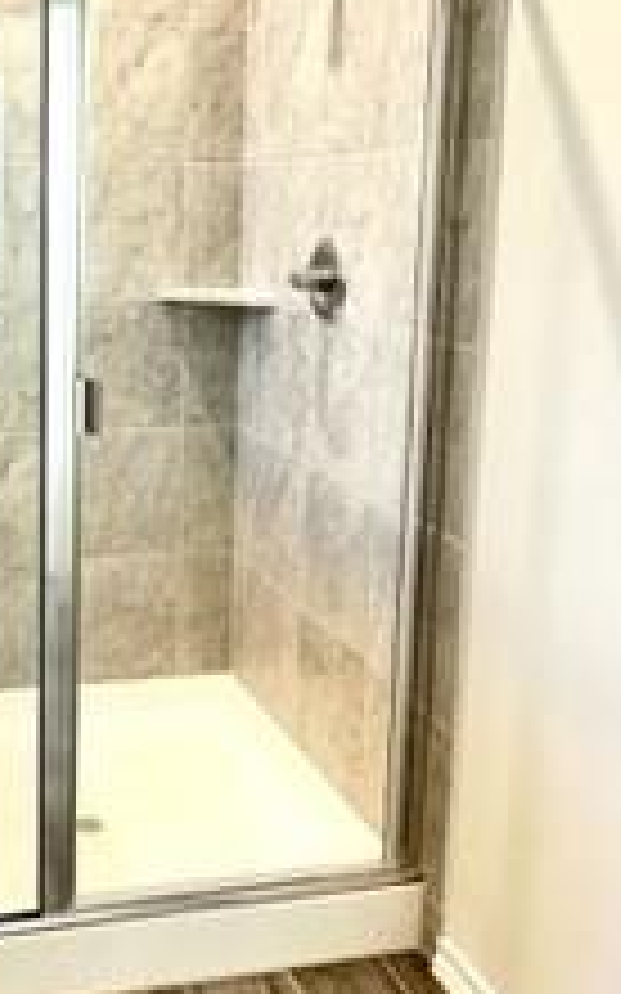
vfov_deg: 45.9
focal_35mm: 43
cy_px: 391
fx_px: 1165
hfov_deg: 28.8
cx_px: 76
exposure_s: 1/120
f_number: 2.2
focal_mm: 2.22
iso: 250
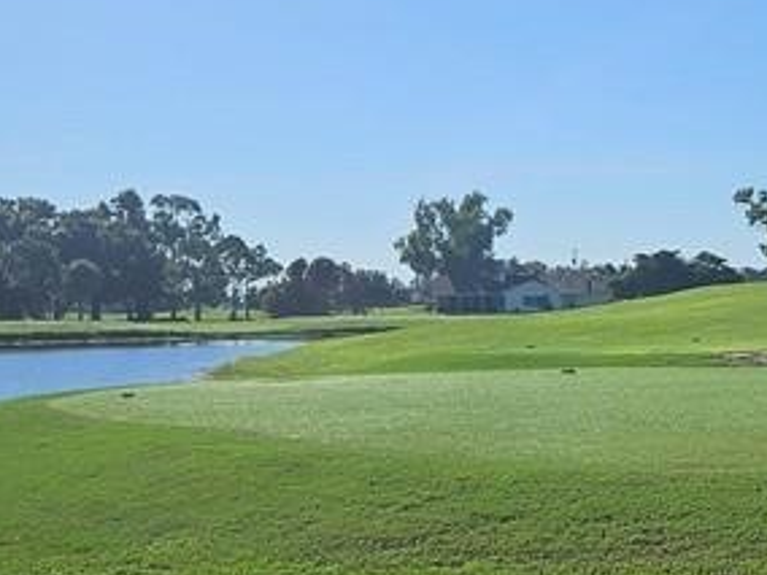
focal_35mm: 83
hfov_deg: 22.5
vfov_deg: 17.7
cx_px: 797
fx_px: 1839
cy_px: 389
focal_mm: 5.4
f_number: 1.8
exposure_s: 1/4456
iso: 25
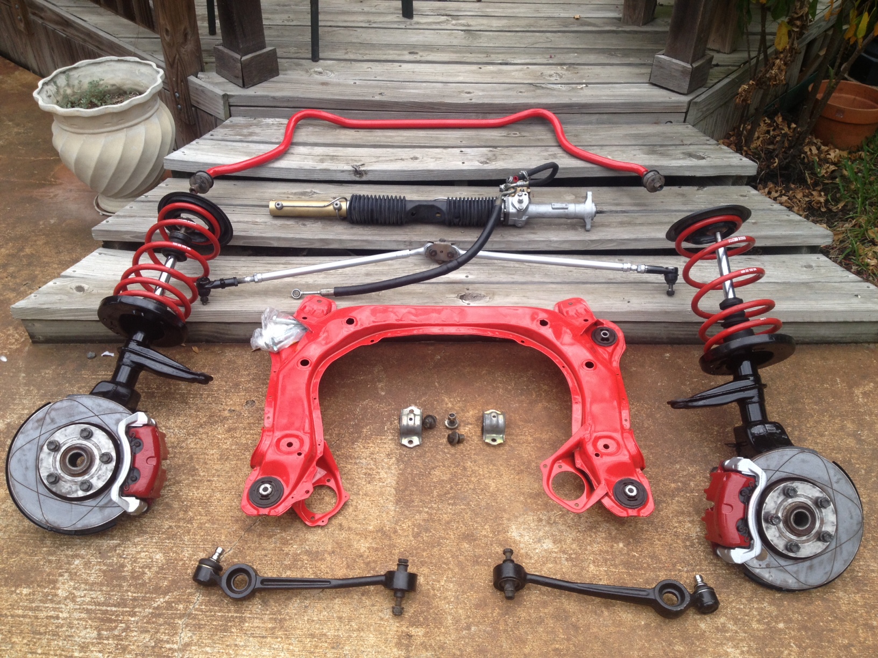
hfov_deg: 52.6
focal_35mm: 35
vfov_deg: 40.7
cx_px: 439
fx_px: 888
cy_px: 329
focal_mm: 4.28
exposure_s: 1/569
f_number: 2.4
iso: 50
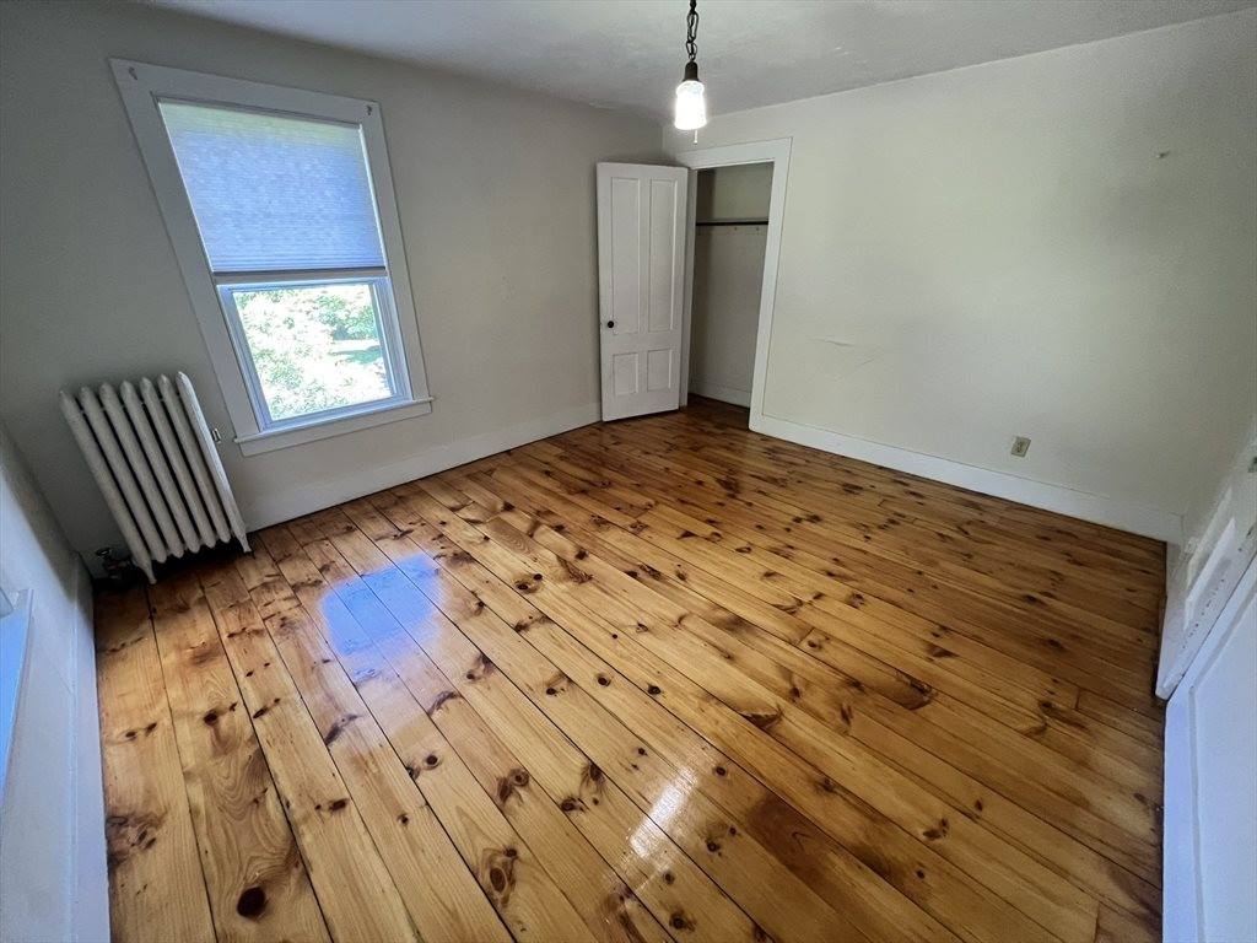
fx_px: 472
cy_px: 472
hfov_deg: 106.2
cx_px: 628
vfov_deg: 89.9
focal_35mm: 13
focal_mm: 1.57
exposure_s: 1/60
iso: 320
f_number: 1.8
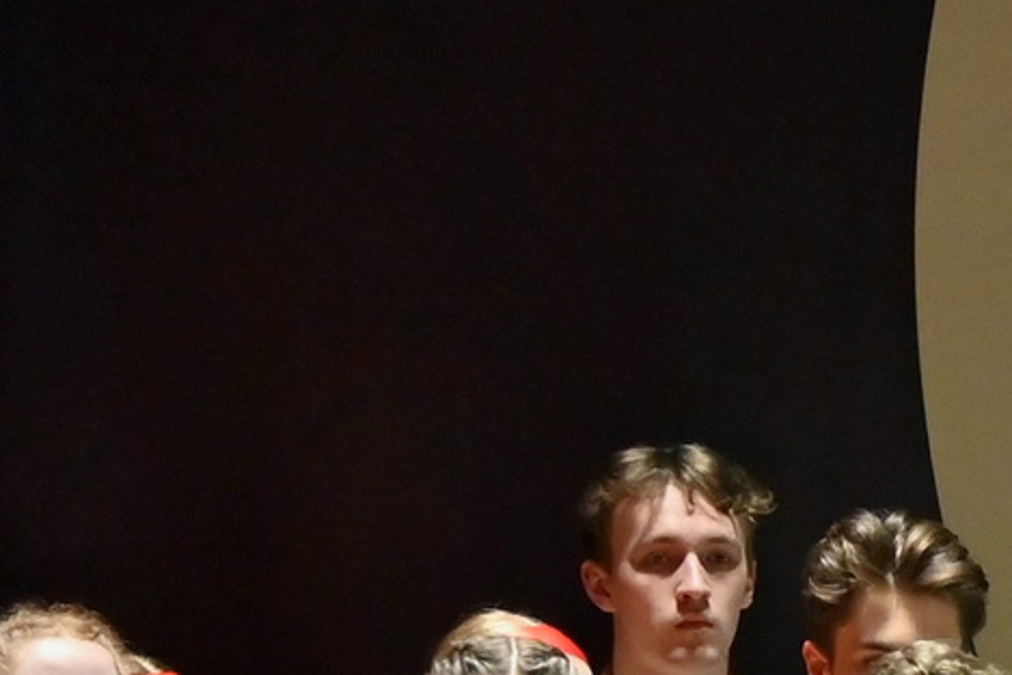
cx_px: 2520
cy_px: 1491
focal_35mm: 762
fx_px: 21418
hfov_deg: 2.7
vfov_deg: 1.8
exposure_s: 1/180
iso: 800
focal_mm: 93
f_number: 5.6
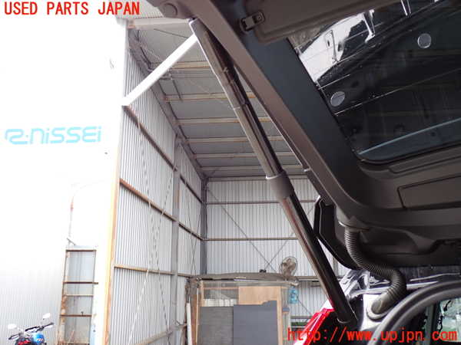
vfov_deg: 44.2
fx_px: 426
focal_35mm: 32
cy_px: 172
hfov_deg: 56.8
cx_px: 230
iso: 100
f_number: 2.4
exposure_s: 1/80
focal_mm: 5.79
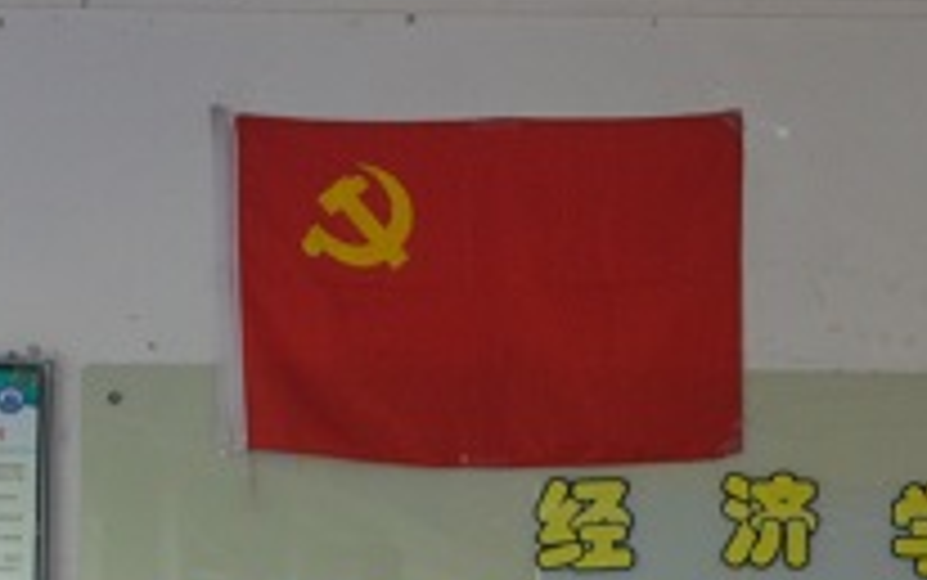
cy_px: 814
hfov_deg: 8.8
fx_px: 5895
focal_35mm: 233
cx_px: 1386
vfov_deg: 5.6
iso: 400
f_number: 7.1
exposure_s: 1/40
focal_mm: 35
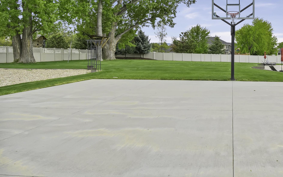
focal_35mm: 25
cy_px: 55
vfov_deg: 48.2
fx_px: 193
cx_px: 226
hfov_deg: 66.0
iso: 320
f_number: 11
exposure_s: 1/100
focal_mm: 10
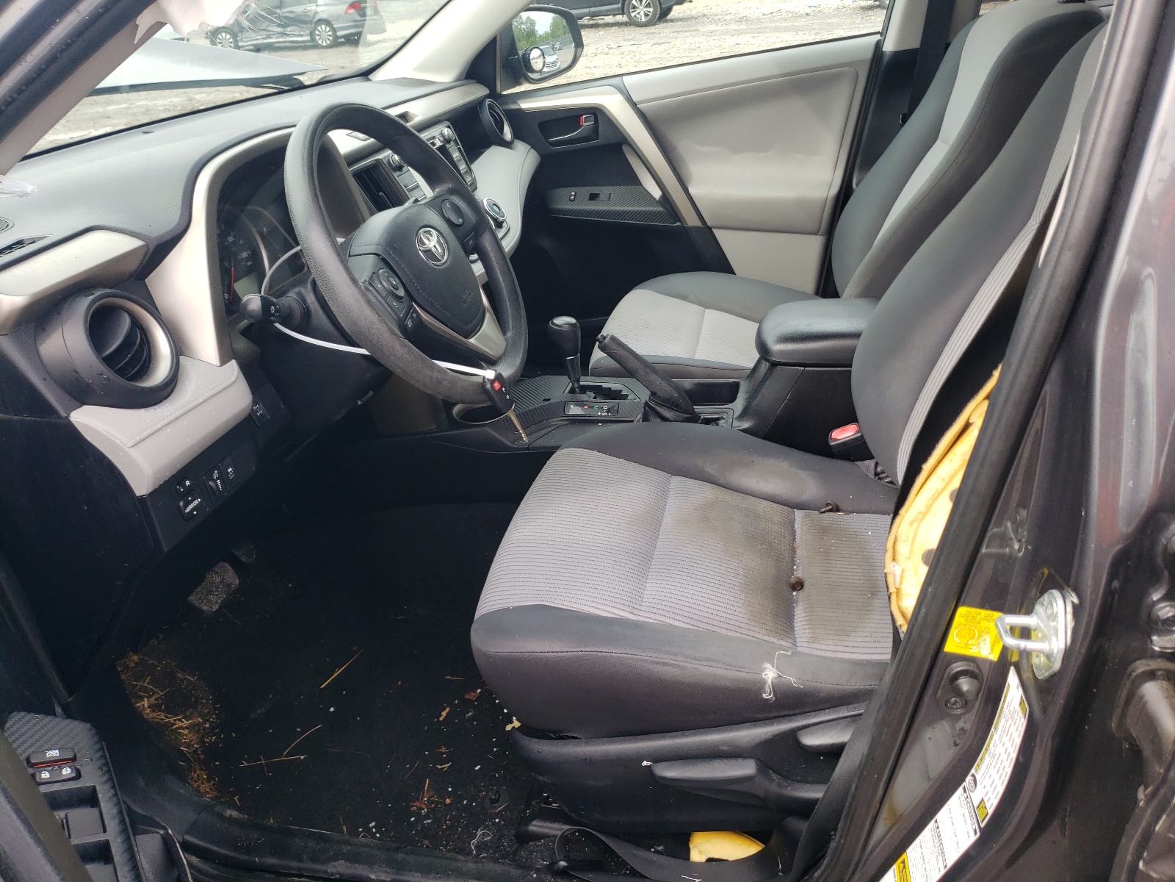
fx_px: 883
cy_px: 441
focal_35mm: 26
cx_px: 588
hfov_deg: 67.3
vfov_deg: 53.1
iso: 50
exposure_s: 1/357
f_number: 1.5
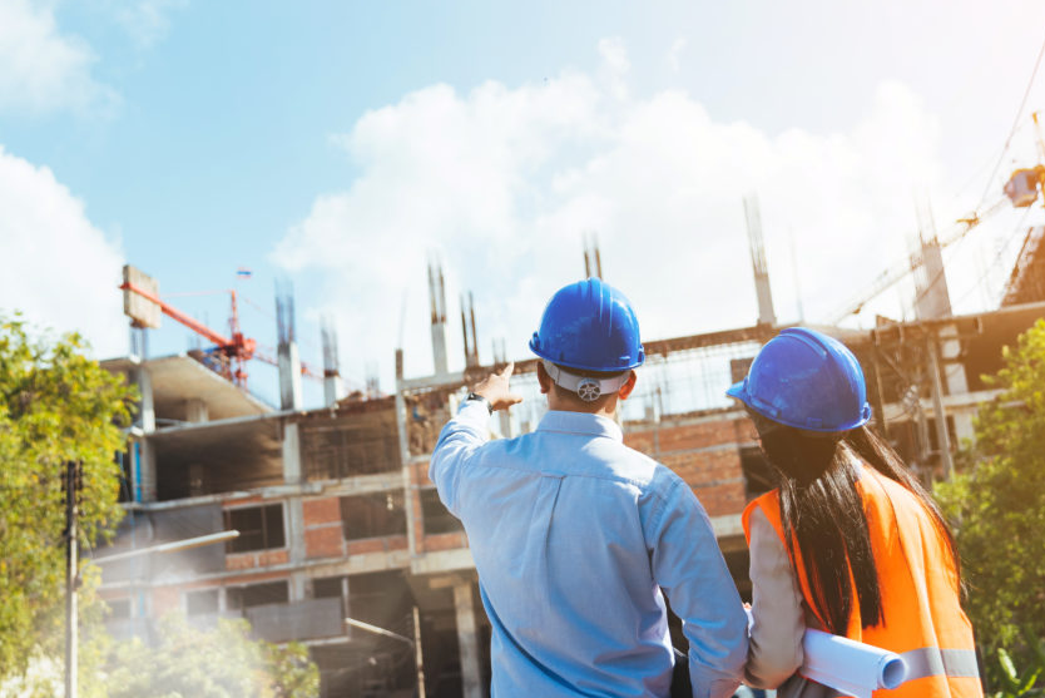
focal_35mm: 54
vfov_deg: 25.1
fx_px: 1568
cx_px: 451
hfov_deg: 36.8
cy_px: 305
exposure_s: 1/1250
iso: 100
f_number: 4
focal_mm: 44
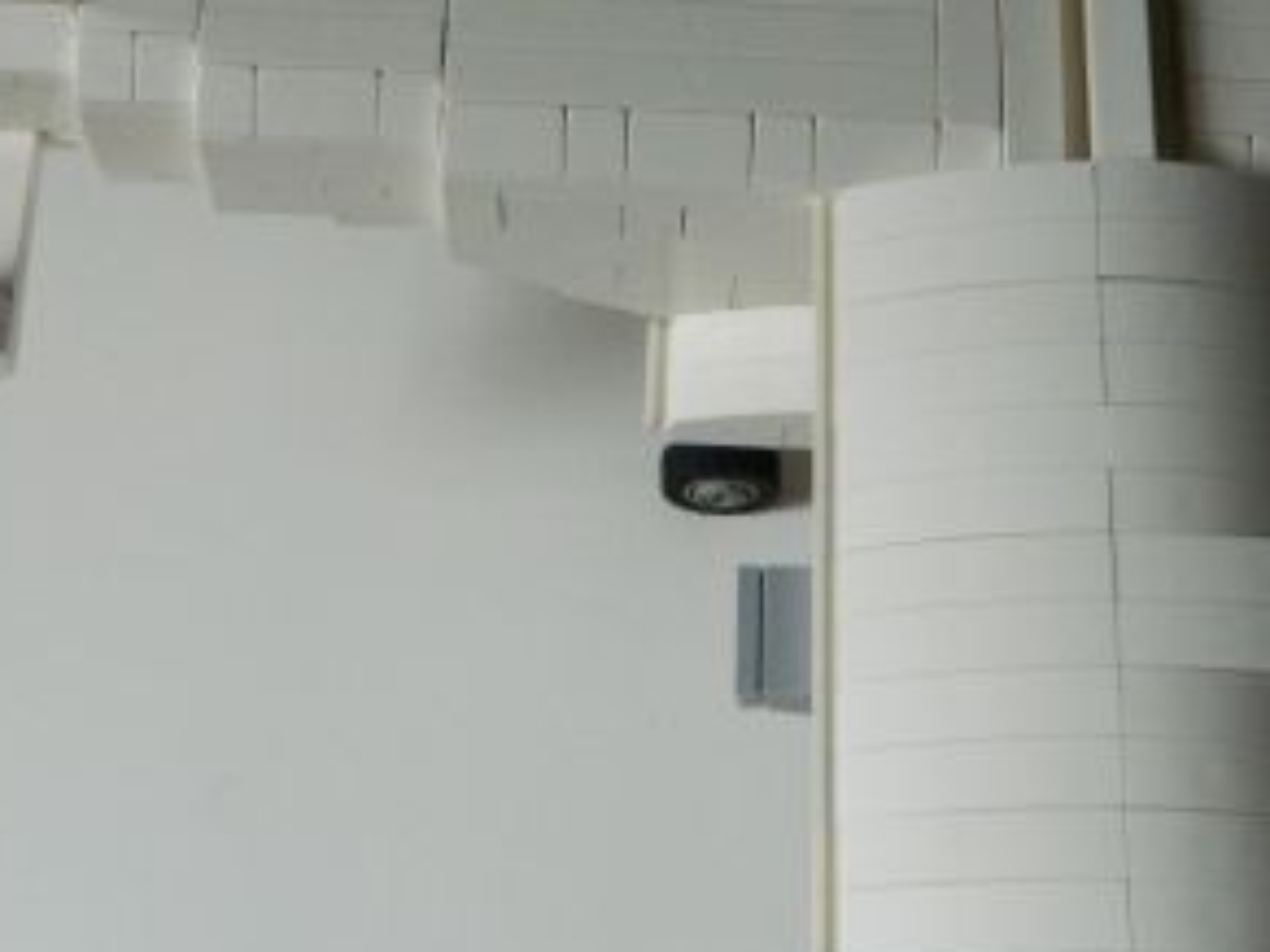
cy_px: 66
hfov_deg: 25.3
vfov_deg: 18.7
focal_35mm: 77
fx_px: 2824
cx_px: 642
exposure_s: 1/200
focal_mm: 6.2
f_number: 3.3
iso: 400
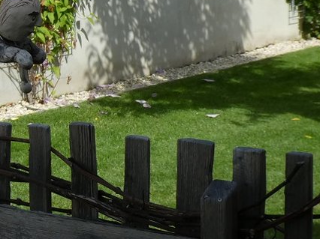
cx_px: -42
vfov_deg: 8.6
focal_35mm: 172
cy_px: 38
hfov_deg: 11.3
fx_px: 1589
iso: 80
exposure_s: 1/640
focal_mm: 10.9
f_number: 4.3
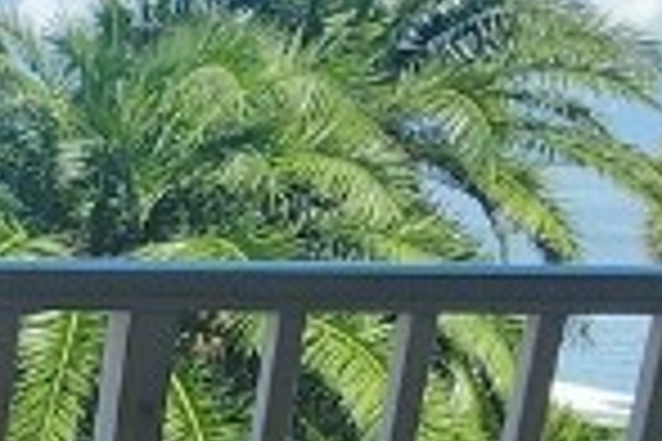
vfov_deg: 12.6
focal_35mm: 94
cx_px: -464
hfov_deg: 18.1
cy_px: 900
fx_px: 1728
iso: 50
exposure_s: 1/1145
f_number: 2.2
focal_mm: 2.2
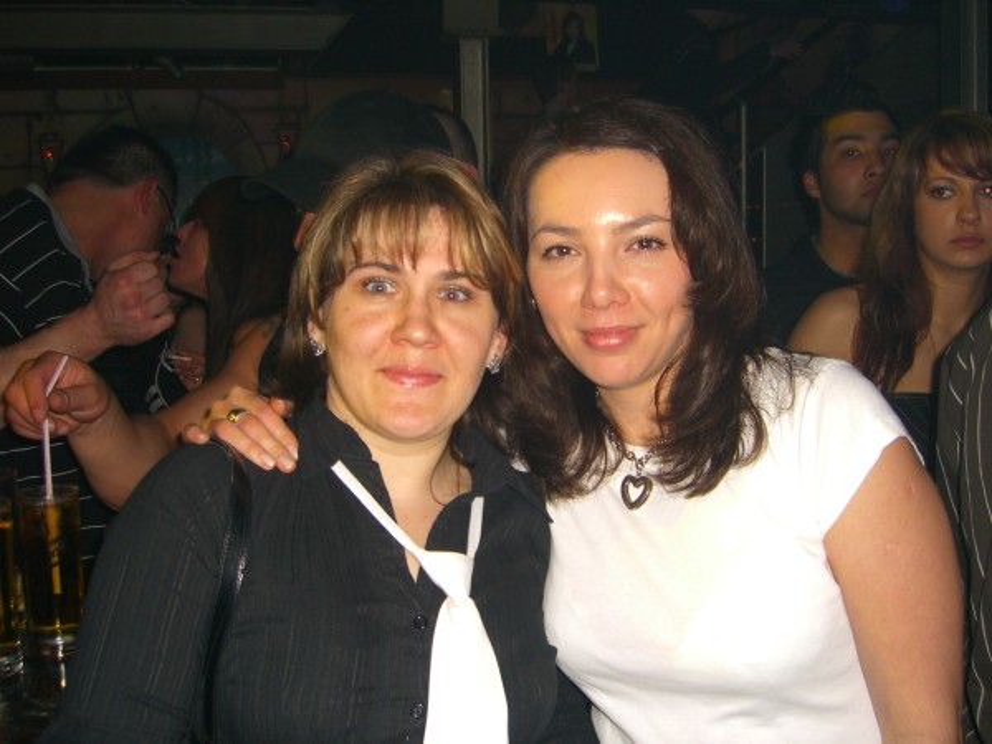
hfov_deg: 49.0
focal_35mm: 38
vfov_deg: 37.7
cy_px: 372
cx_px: 496
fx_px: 1089
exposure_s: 1/60
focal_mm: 7.9
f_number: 2.8
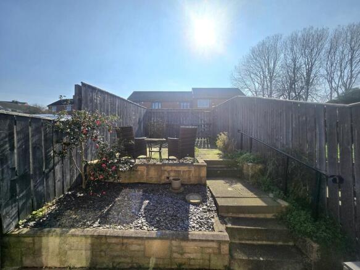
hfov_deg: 106.2
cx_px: 180
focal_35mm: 13
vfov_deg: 89.9
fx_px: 135
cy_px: 135
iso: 50
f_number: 2.2
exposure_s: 1/5000
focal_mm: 2.2
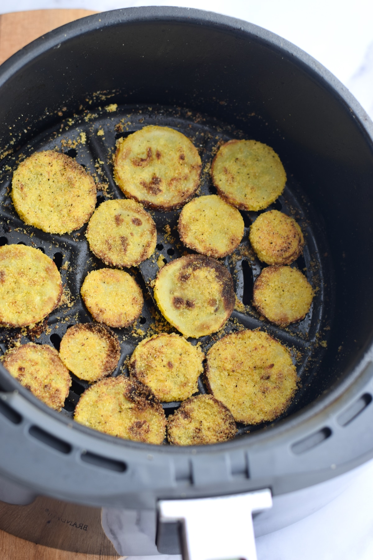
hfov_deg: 18.2
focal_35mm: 75
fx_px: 1166
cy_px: 280
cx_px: 186
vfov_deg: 27.0
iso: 100
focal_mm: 50
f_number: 3.5
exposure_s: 1/40
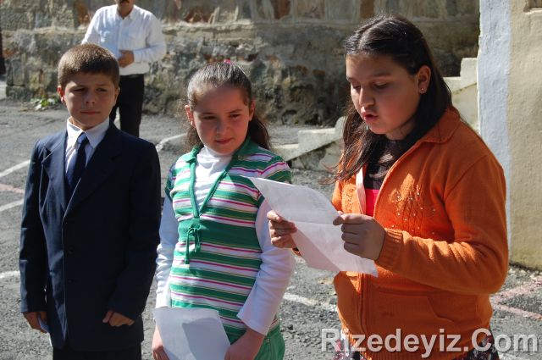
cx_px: 271
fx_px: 1038
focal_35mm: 69
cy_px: 180
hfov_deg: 29.3
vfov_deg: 19.7
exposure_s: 1/250
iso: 200
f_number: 8
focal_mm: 46
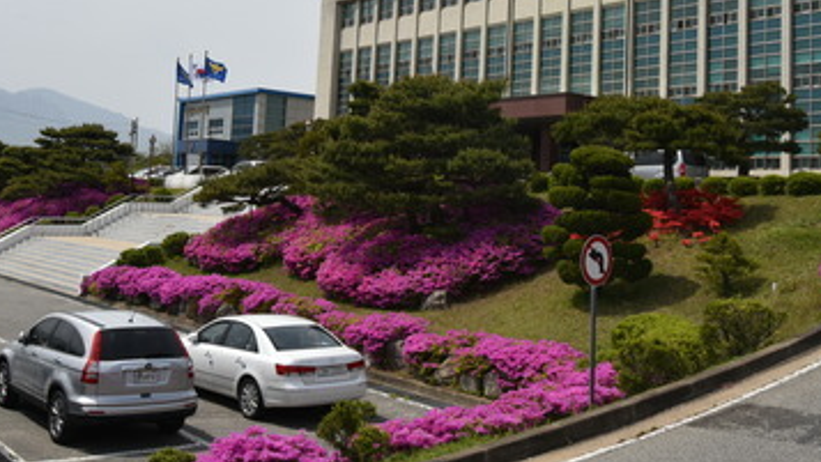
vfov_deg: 25.5
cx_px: 432
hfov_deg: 44.6
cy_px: 83
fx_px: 1002
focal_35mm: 46
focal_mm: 28
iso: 800
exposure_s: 1/800
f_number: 14
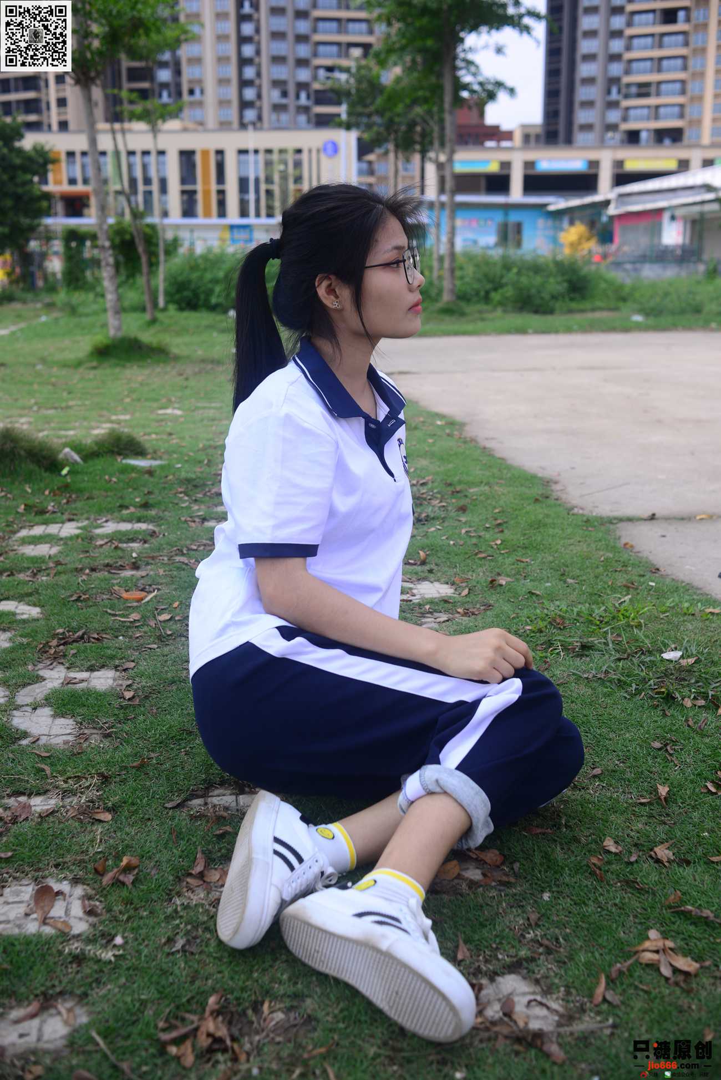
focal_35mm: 35
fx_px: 1050
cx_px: 360
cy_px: 540
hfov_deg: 37.9
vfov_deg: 54.4
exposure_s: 1/400
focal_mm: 35
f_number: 5.6
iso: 100
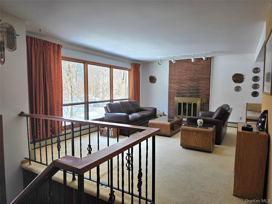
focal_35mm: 23
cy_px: 102
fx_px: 181
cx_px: 136
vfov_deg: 58.9
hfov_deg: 73.9
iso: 50
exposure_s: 1/182
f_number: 1.7
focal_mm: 6.3
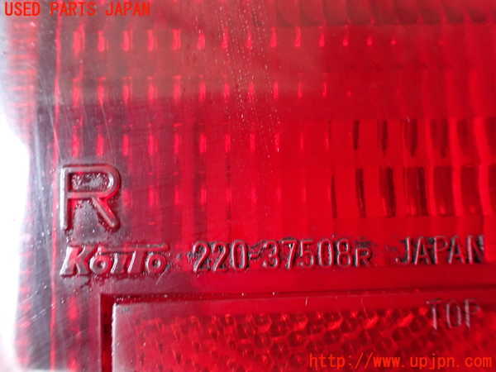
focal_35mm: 30
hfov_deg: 60.0
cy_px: 186
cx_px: 248
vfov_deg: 46.8
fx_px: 430
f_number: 2.3
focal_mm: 5.4
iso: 1000
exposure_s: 1/30
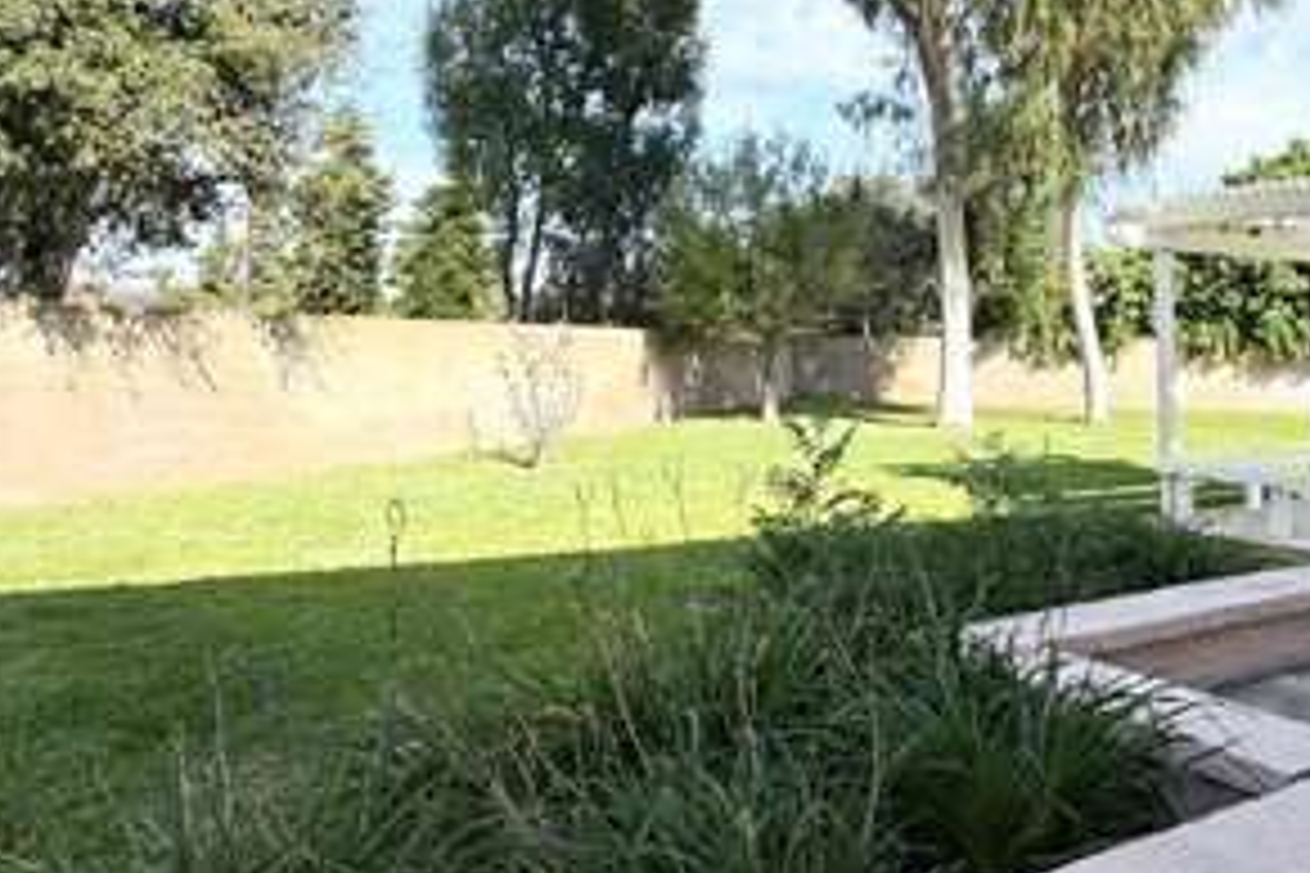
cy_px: 320
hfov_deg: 57.1
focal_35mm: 32
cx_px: 900
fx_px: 1164
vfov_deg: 40.8
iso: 50
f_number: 2.2
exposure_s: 1/1217
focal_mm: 2.22
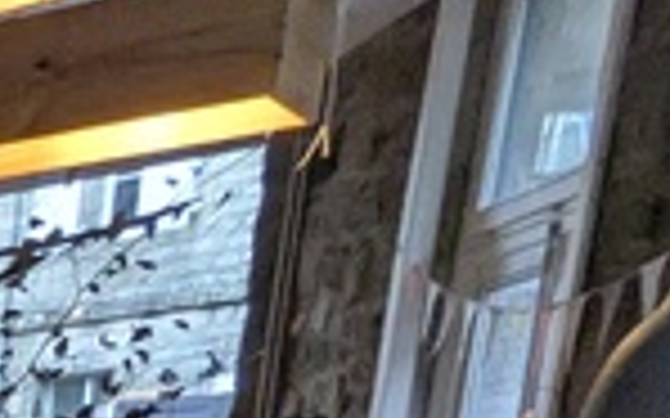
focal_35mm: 91
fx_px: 1661
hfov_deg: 13.4
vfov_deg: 11.2
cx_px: -1084
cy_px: 1101
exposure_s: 1/50
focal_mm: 2.35
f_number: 2.2
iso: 318
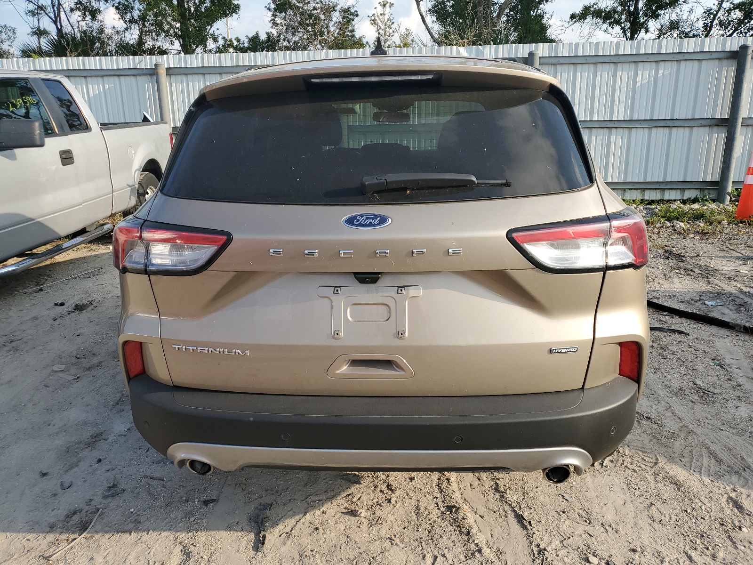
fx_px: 566
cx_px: 376
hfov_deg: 67.3
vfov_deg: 53.1
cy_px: 282
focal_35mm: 26
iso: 50
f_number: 1.5
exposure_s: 1/1667
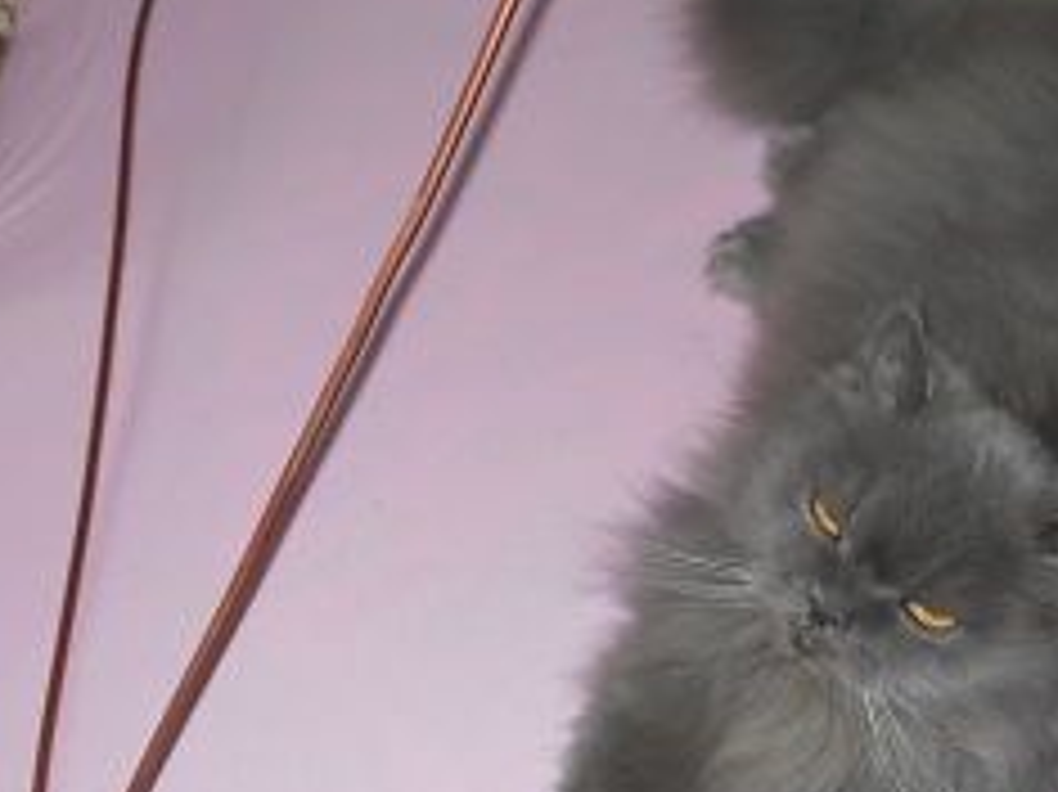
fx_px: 2199
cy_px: 331
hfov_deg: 26.7
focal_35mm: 72
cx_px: 781
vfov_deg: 20.4
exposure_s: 1/25
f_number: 2.7
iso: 80
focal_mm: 5
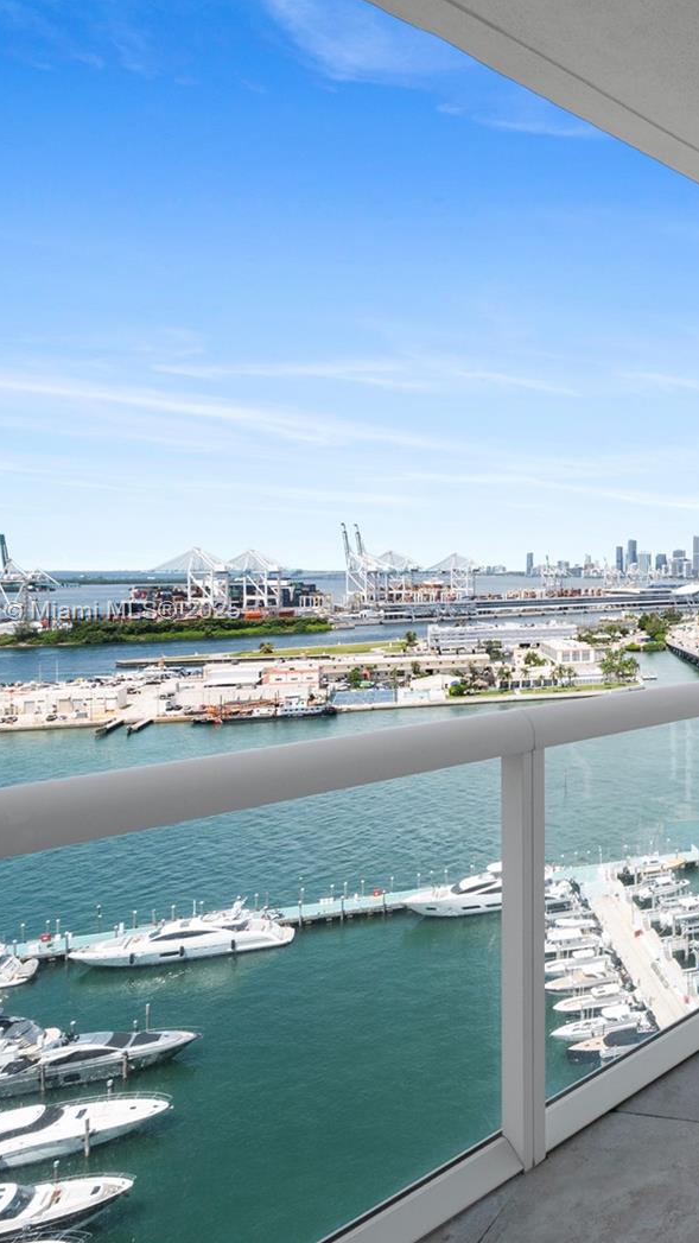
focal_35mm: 24
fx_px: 791
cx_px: 811
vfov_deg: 76.3
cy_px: 613
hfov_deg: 37.7
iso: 250
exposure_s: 1/320
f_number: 9
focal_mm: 10
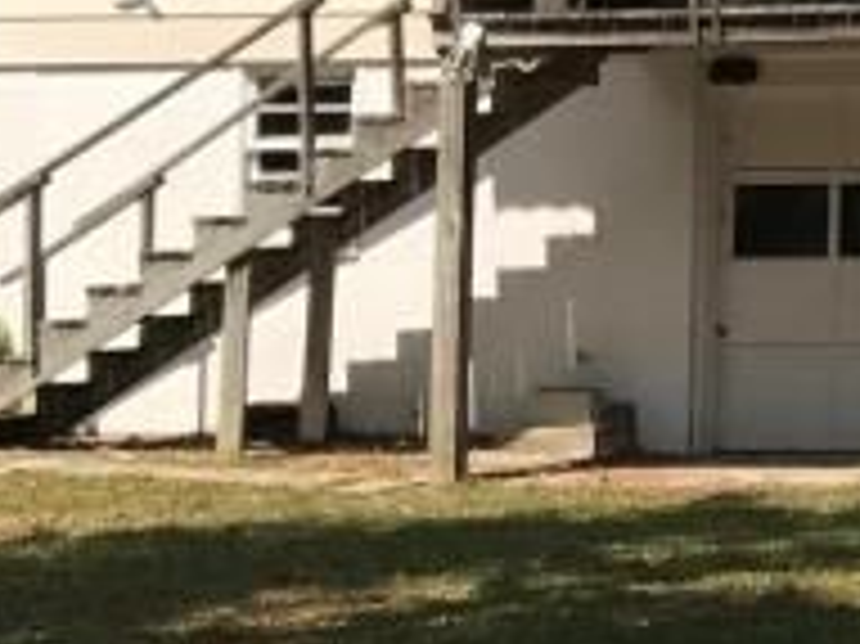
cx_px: 2197
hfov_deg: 10.8
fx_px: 3724
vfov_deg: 9.8
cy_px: -95
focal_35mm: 150
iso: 20
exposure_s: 1/2128
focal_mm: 3.99
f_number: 1.8
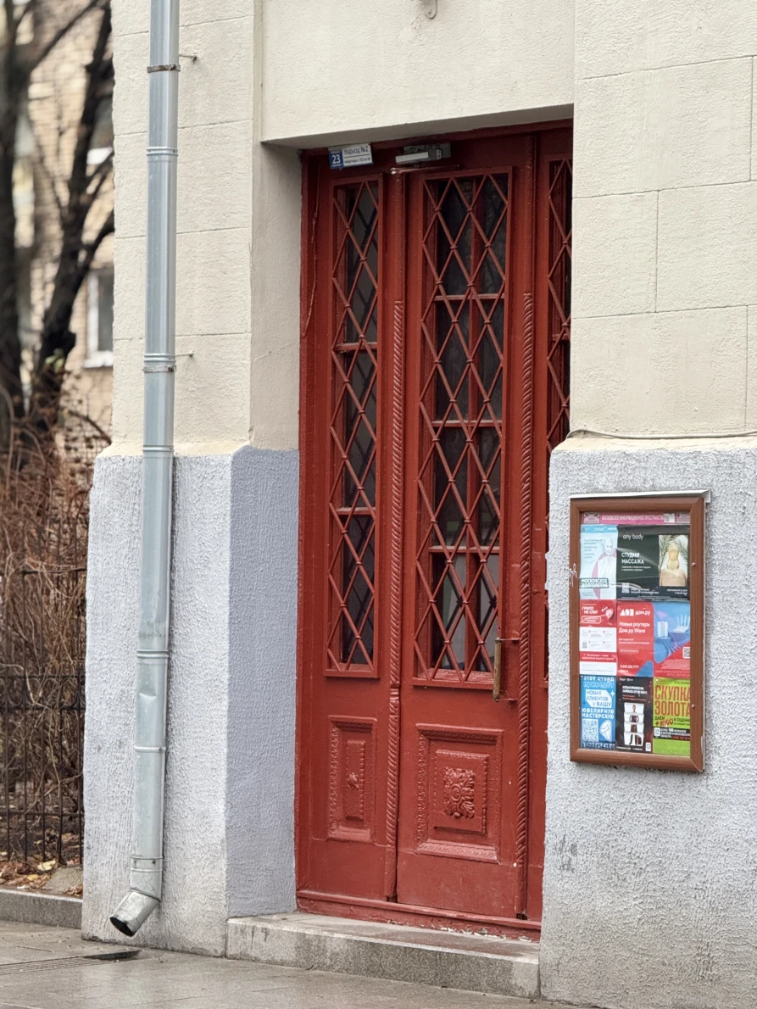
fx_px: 3527
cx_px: 376
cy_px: 501
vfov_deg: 16.3
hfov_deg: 12.3
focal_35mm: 121
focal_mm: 15.66
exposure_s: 1/60
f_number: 2.8
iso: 320
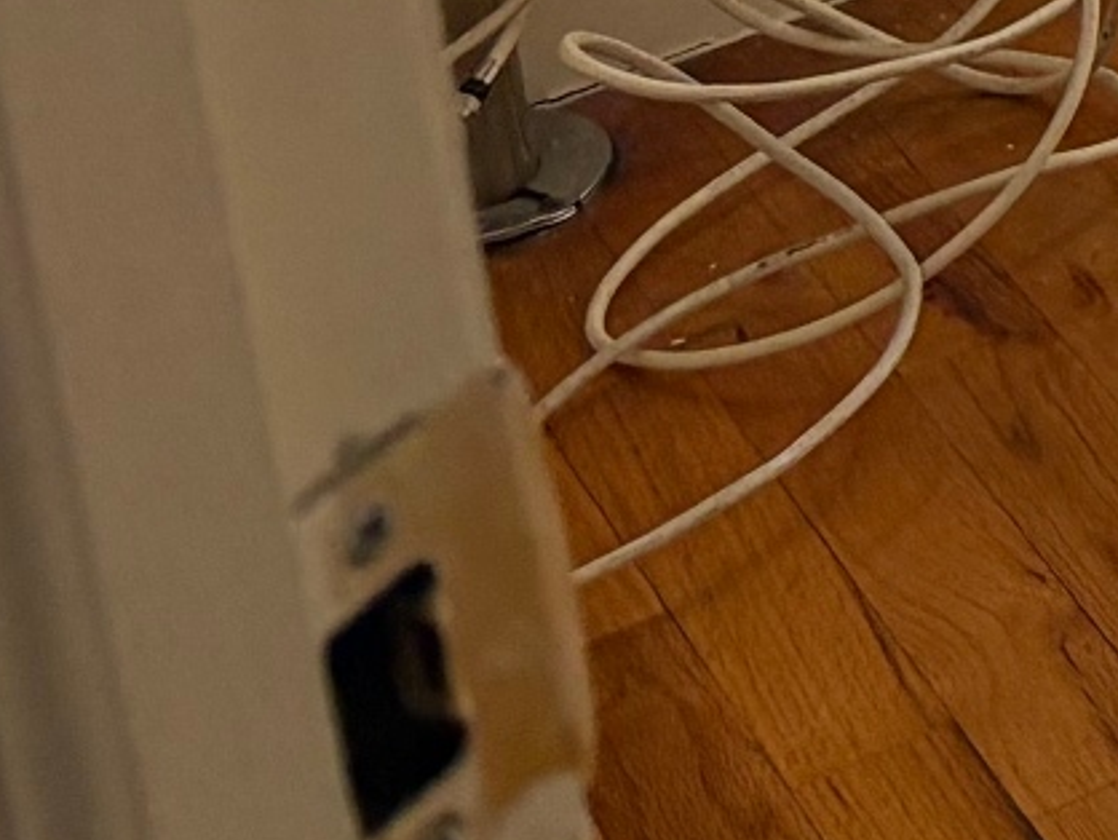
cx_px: 3686
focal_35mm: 179
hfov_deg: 8.6
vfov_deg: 7.3
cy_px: -1720
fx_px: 5785
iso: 100
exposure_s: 1/231
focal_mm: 5.96
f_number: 1.6
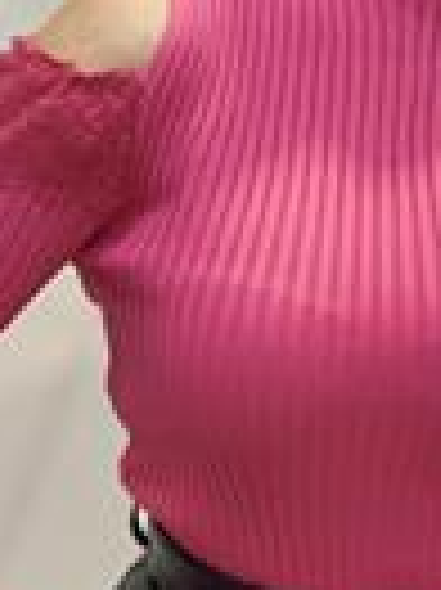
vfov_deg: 12.0
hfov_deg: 9.0
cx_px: 400
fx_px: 2790
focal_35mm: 164
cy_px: 205
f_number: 2
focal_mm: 6
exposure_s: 1/100
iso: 100
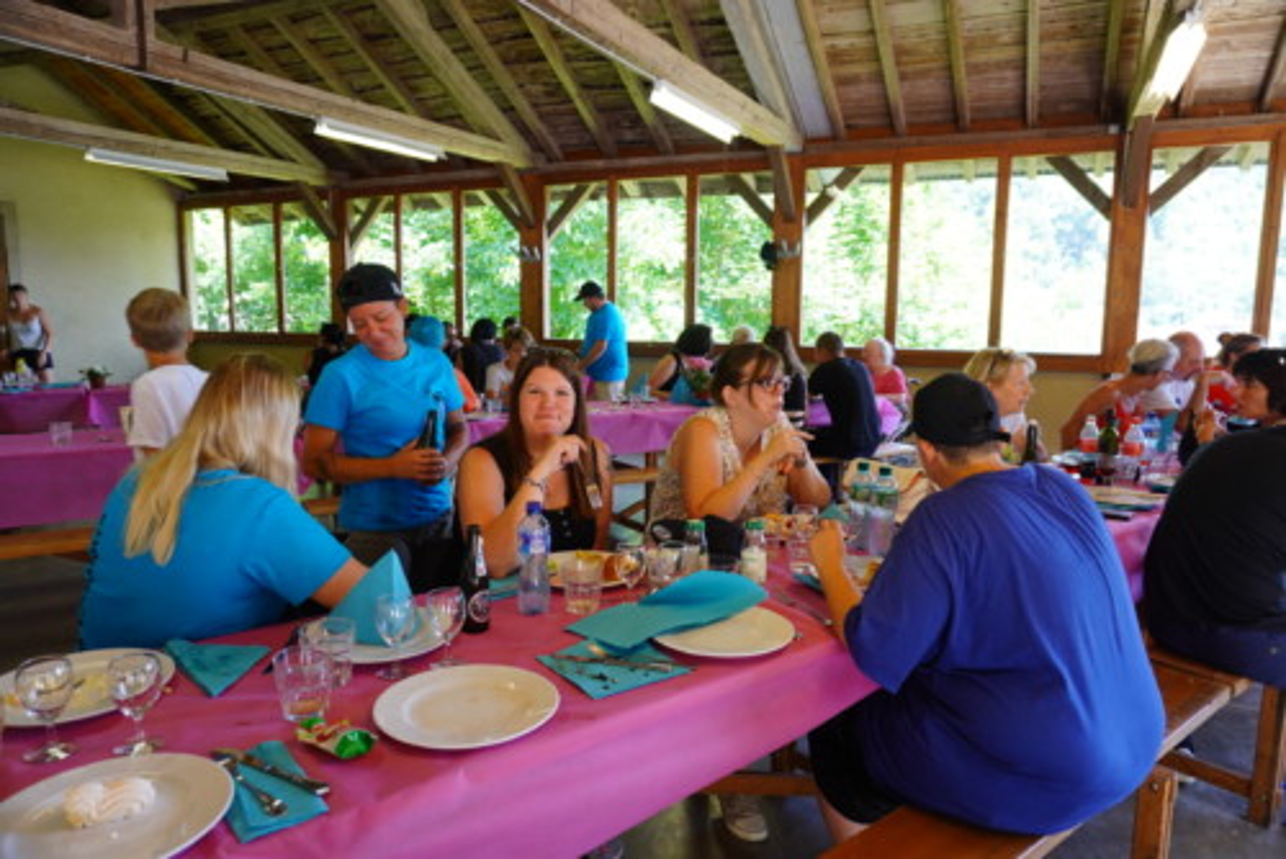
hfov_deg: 73.7
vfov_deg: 53.2
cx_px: 643
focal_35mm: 24
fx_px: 858
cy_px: 430
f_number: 4
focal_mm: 16
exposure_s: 1/60
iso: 250
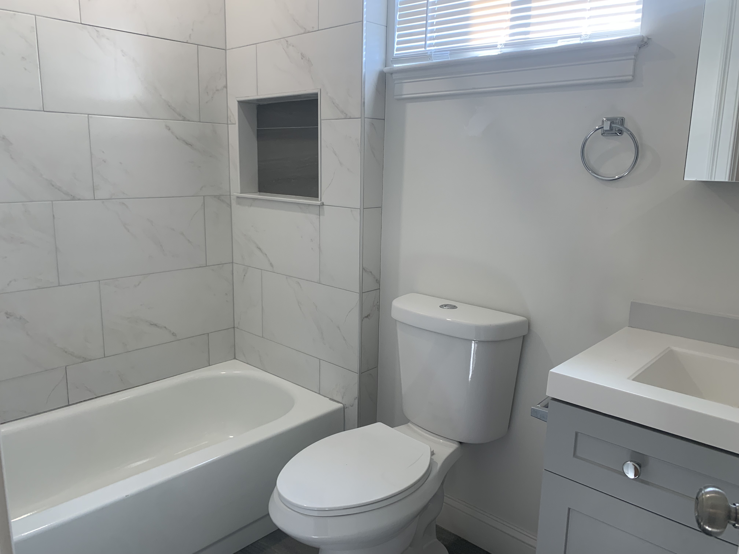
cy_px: 277
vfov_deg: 53.1
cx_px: 370
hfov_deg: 67.3
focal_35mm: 26
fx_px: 555
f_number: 1.8
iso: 64
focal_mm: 4.25
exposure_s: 1/60
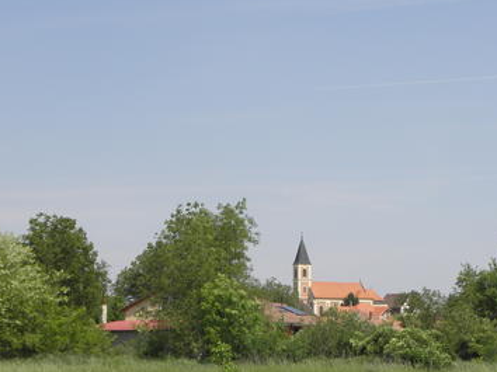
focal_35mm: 85
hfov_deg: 23.0
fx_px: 1220
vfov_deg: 17.3
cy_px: 230
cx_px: 292
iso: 64
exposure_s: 1/250
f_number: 5.6
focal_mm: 8.53
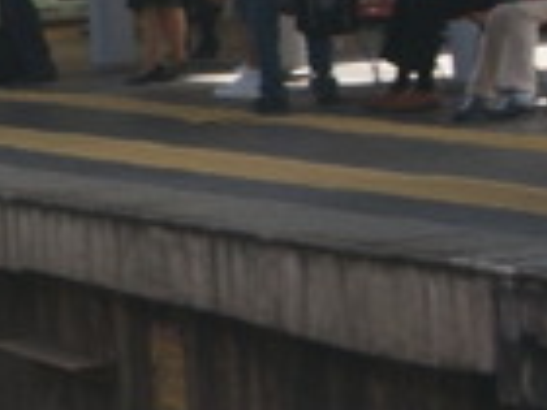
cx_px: -817
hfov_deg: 3.4
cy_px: -4
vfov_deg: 2.6
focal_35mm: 581
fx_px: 9173
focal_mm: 55
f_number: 8
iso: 100
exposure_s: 1/125
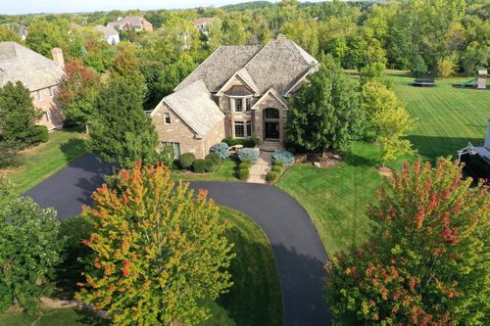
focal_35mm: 28
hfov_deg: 65.5
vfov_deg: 46.4
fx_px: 381
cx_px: 245
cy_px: 163
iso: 100
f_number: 4.5
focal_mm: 10.26
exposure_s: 1/200
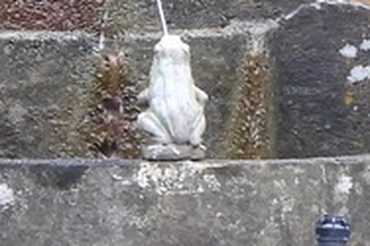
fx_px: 10926
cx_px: 146
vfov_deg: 1.3
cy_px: -480
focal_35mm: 1064
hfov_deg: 1.9
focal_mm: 26.8
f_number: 4.5
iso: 250
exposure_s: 1/60
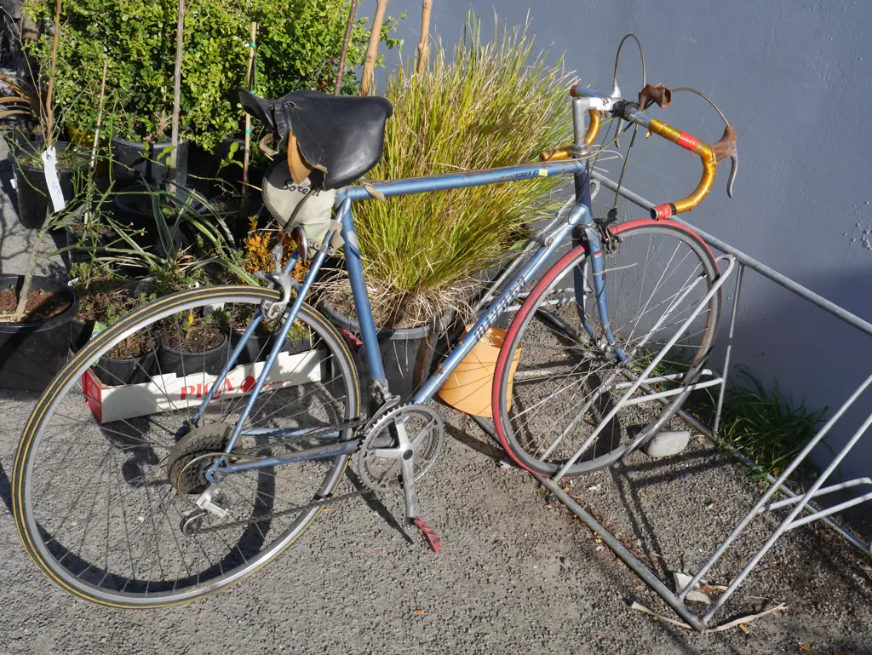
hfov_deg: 42.9
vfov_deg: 32.9
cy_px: 328
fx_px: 1109
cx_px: 436
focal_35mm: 44
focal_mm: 22
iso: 200
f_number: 9
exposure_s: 1/320
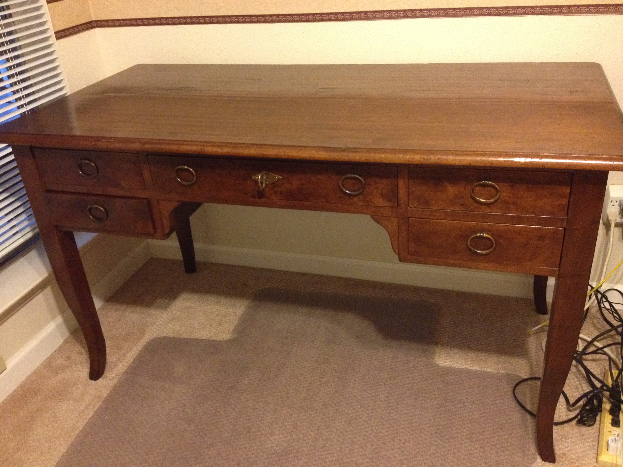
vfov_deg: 40.7
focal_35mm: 35
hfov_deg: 52.6
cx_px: 312
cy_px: 234
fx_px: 630
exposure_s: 1/15
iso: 400
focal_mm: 4.28
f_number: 2.4
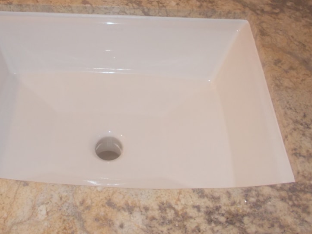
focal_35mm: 48
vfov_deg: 29.8
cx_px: 108
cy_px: 59
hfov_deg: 39.2
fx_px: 433
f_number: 3.2
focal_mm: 4.6
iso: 200
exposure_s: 1/25
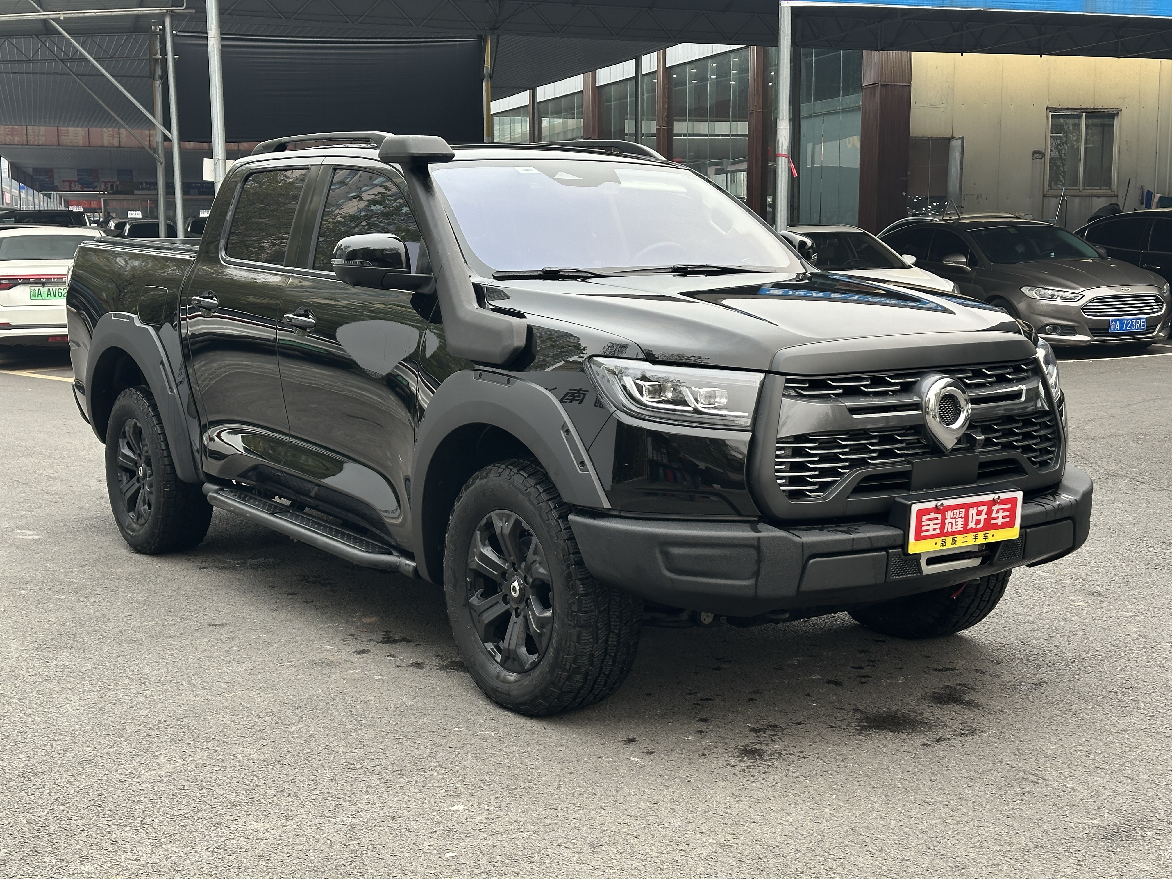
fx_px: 1625
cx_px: 586
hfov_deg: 39.7
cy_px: 440
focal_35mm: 48
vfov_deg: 30.3
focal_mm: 6.86
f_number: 1.78
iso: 50
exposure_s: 1/134
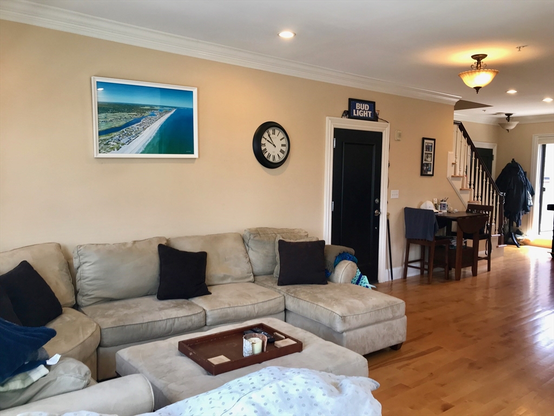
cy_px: 208
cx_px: 277
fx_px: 448
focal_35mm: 28
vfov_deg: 49.7
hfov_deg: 63.4
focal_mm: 3.99
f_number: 1.8
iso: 25
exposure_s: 1/40
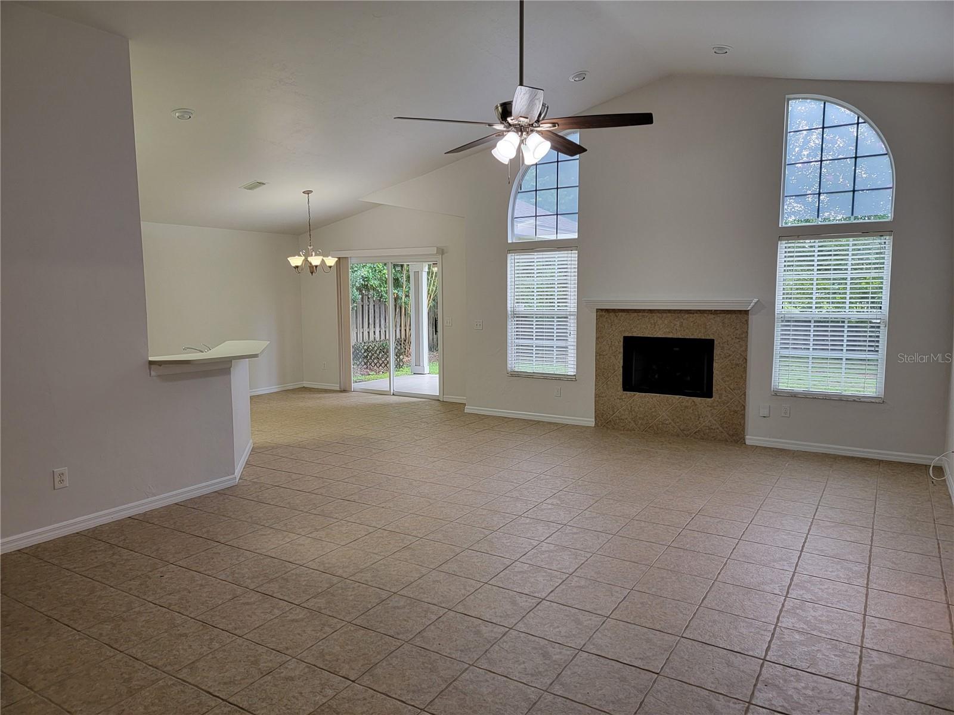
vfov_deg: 56.8
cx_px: 477
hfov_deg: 71.6
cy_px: 358
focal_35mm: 24
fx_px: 661
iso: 125
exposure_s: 1/120
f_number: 1.8
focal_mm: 6.7
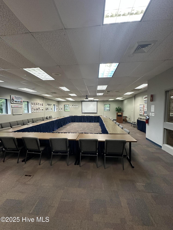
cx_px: 86
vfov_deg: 102.1
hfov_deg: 85.7
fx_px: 93
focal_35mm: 14
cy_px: 115
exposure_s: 1/60
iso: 320
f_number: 2.2
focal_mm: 2.22
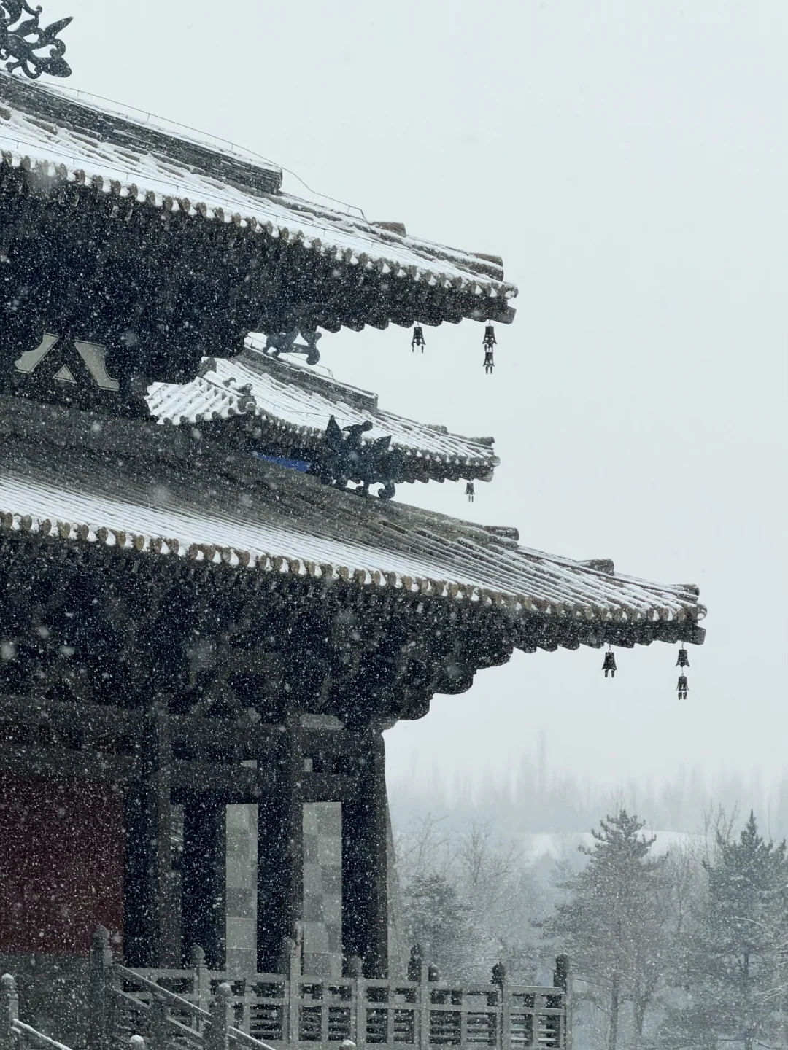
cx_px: 394
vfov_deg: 9.9
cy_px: 525
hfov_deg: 7.4
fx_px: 6070
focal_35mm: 200
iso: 40
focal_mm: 16.89
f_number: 2.8
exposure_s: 1/297
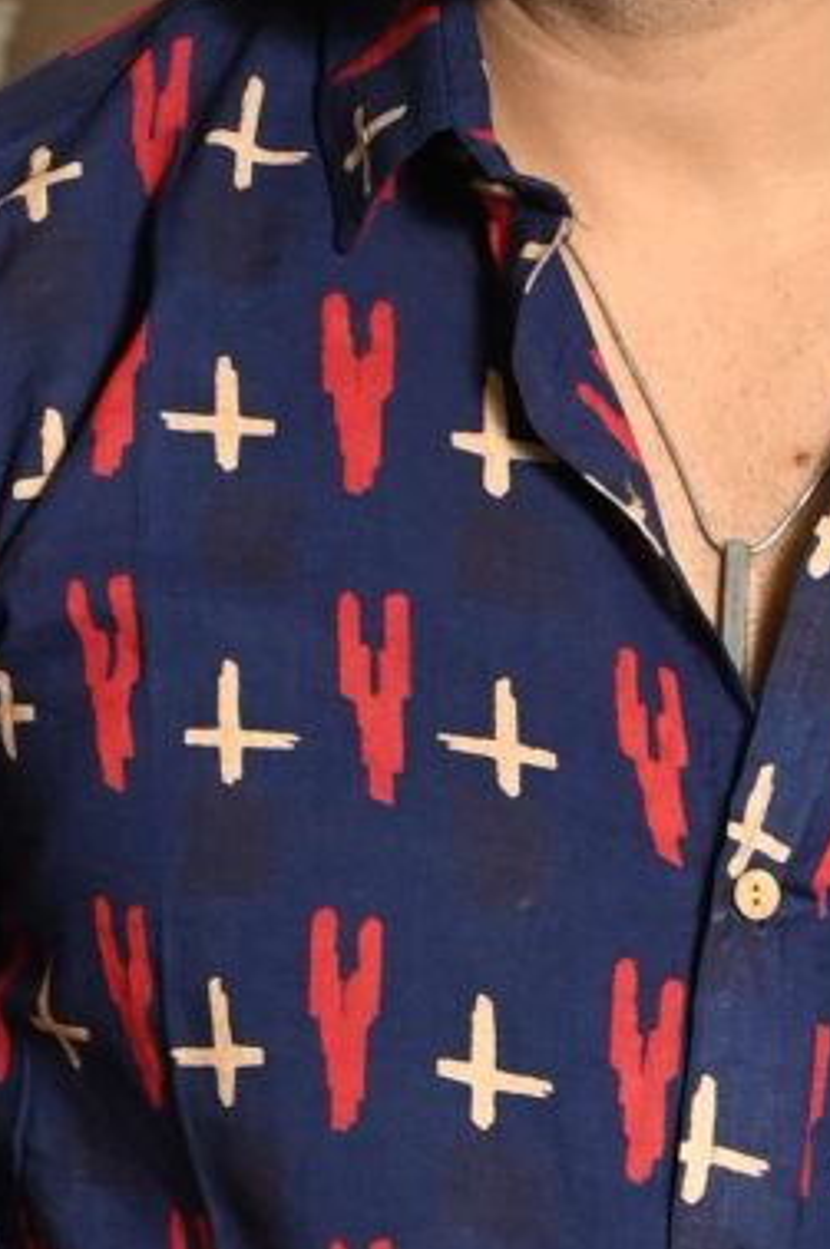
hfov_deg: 4.5
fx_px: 10576
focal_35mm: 305
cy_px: 2174
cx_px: -12
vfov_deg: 6.6
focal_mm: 45
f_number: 6.3
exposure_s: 1/160
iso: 640
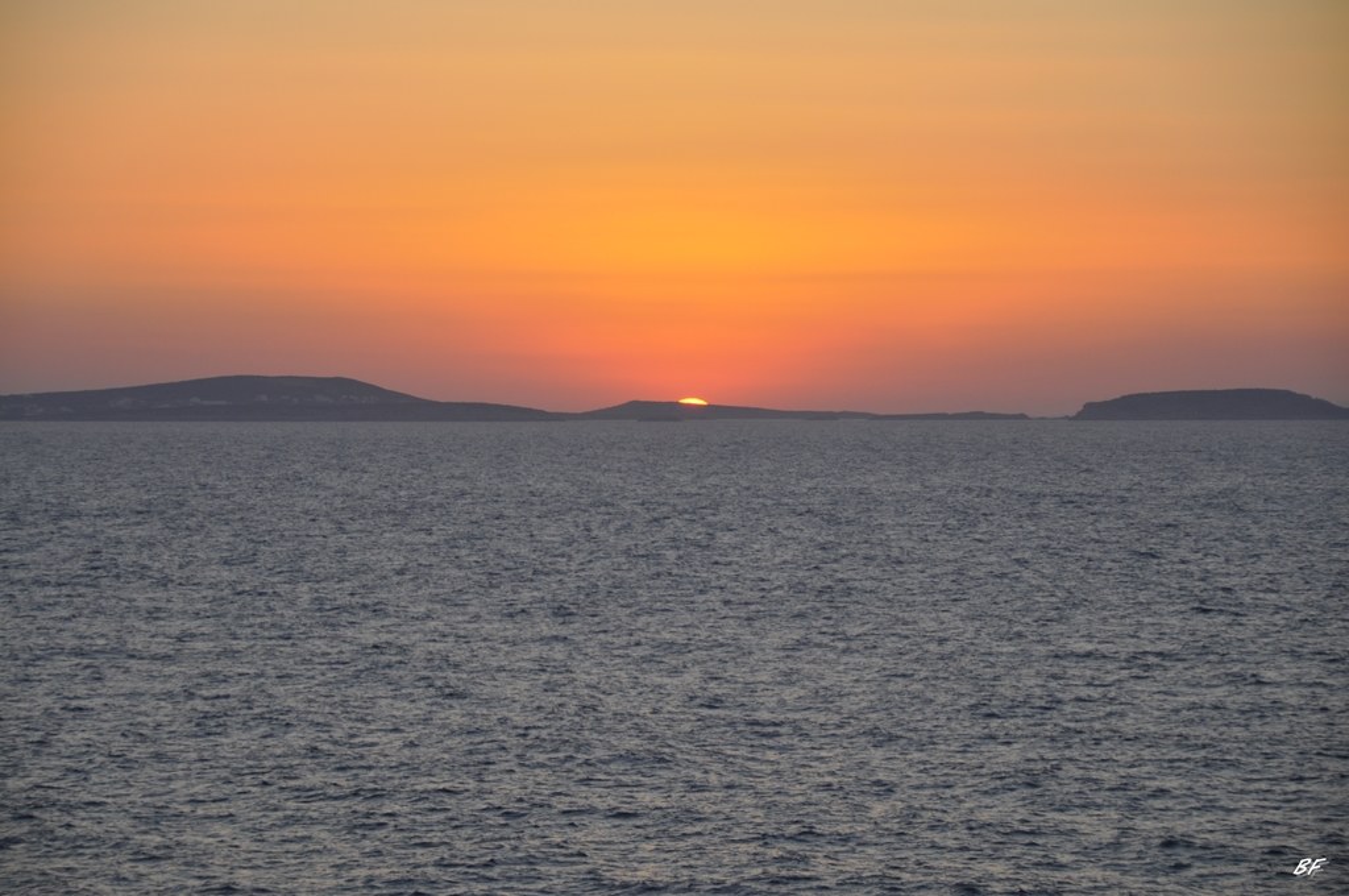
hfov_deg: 14.0
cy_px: 448
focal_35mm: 147
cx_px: 674
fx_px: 5501
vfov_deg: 9.3
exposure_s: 1/160
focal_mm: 98
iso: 200
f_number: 6.3
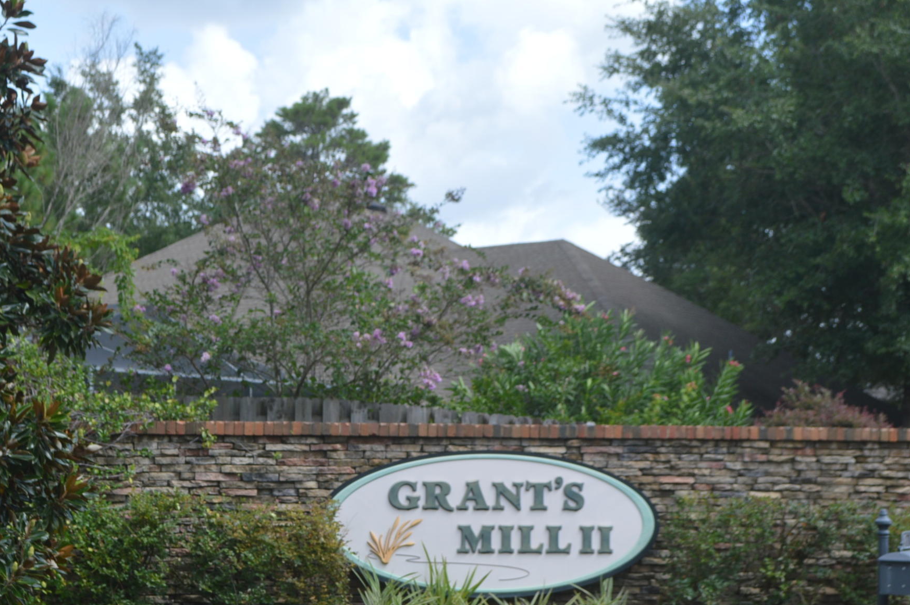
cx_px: 354
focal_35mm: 67
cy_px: 477
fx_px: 1692
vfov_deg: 20.1
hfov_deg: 30.0
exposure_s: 1/160
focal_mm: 26
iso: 100
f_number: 6.3
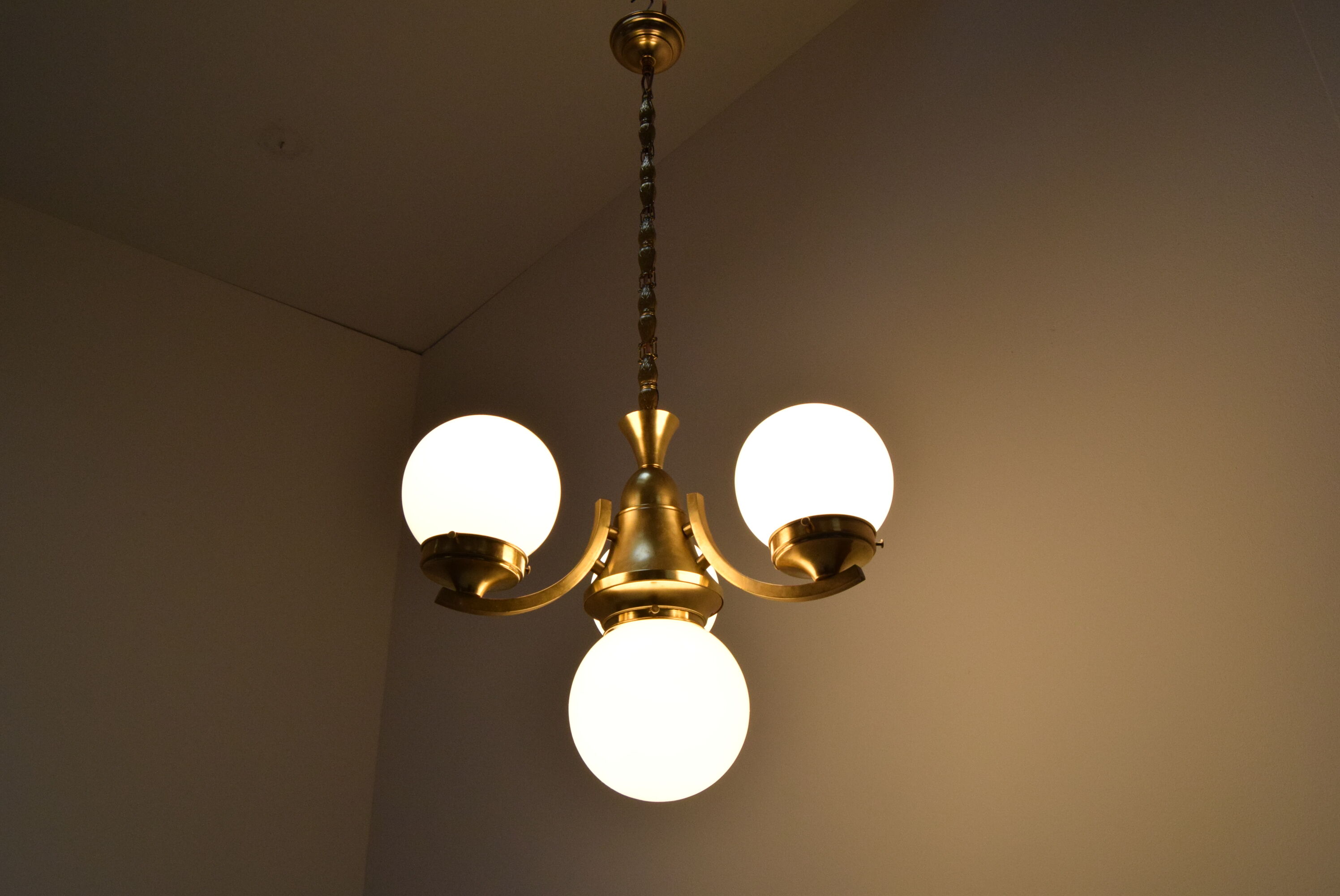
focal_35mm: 33
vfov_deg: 40.0
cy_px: 448
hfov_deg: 57.2
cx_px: 670
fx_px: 1229
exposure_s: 1/320
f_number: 9
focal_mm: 22
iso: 1600
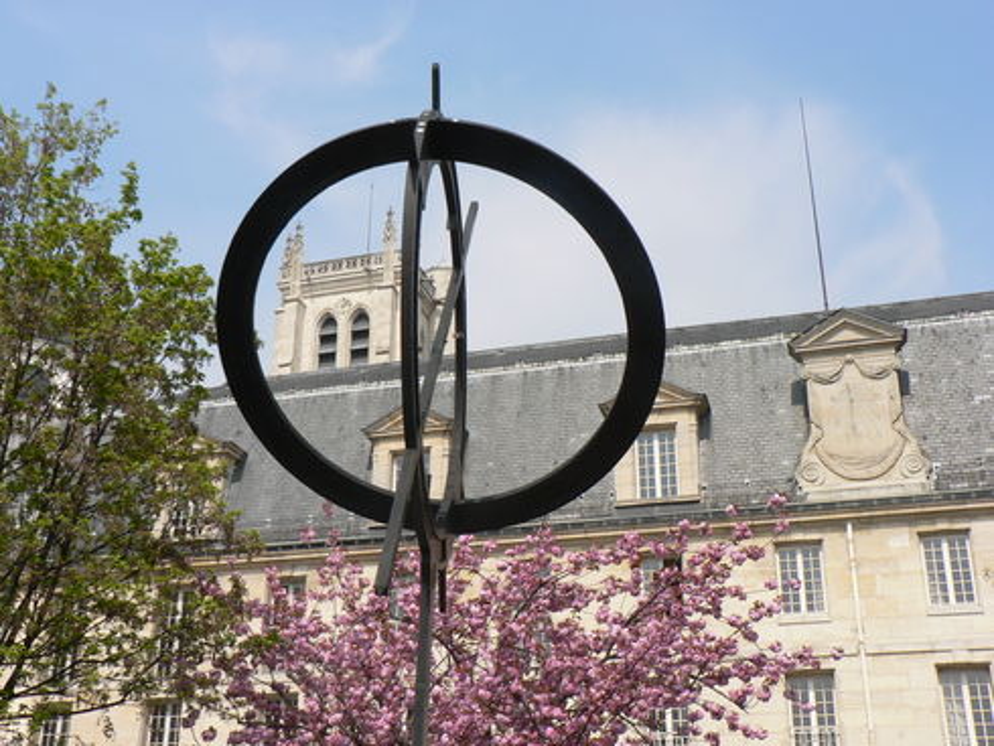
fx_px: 1293
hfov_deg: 42.1
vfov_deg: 32.2
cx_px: 497
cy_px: 373
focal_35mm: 45
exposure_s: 1/400
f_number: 5.6
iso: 64
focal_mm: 7.7
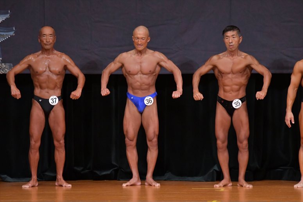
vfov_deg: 4.6
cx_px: 152
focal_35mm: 300
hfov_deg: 6.9
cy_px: 101
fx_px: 2524
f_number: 5.6
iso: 5000
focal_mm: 200
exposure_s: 1/400
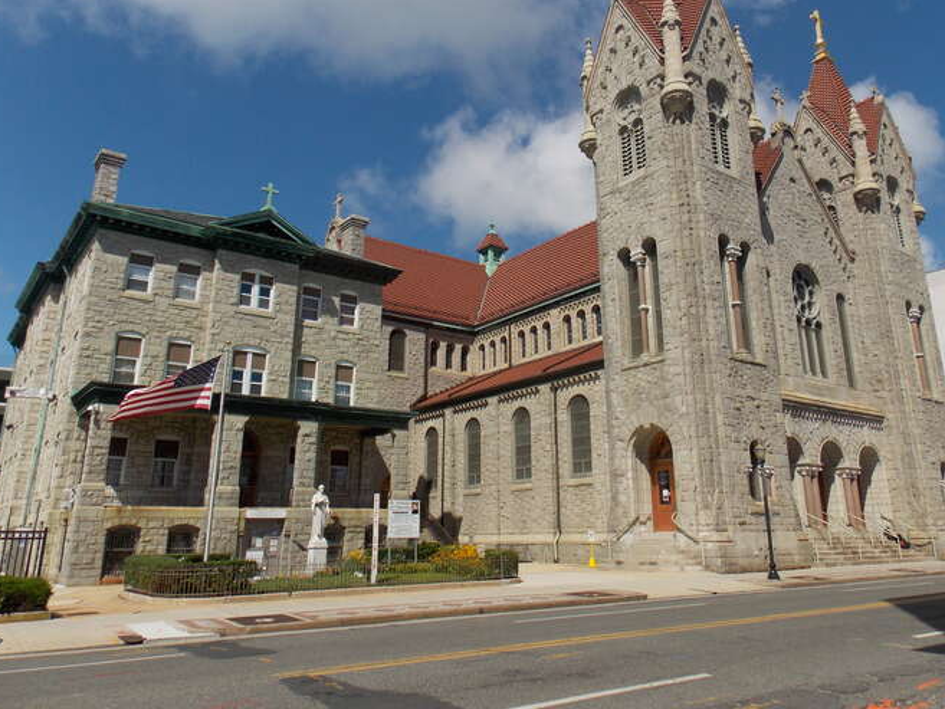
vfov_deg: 49.5
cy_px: 289
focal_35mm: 28
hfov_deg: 63.3
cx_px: 509
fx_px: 765
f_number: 9.9
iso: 80
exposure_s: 1/200
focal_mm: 4
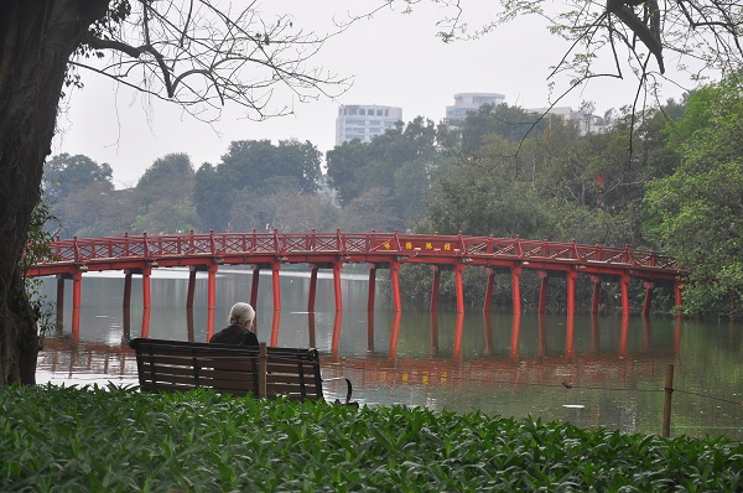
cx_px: 372
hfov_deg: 23.4
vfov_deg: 15.7
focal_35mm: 87
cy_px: 246
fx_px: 1793
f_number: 5
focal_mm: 58
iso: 400
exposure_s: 1/160
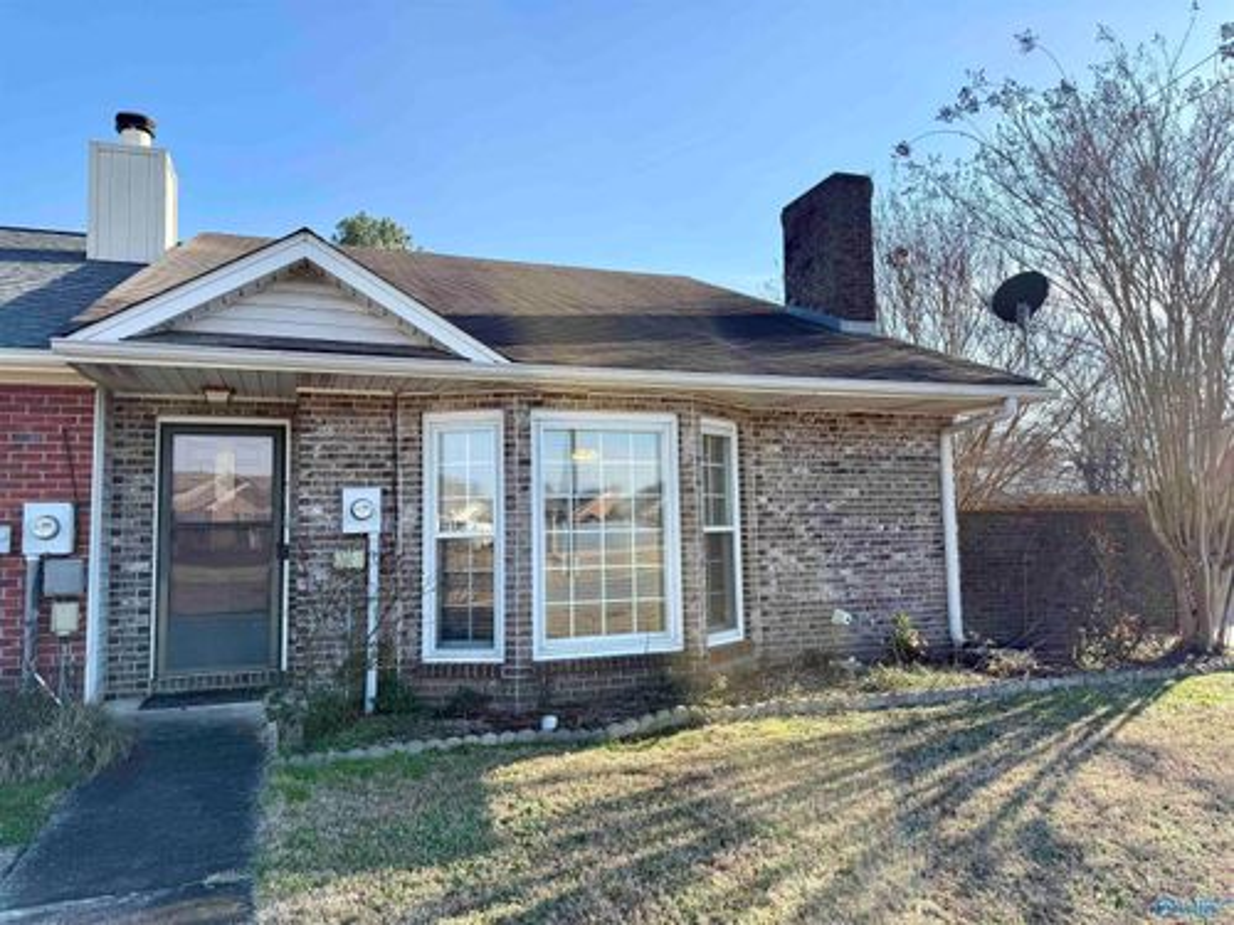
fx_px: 856
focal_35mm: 24
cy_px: 462
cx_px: 617
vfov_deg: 56.8
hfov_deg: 71.6
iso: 80
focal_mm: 6.76
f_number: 1.78
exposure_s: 1/2525
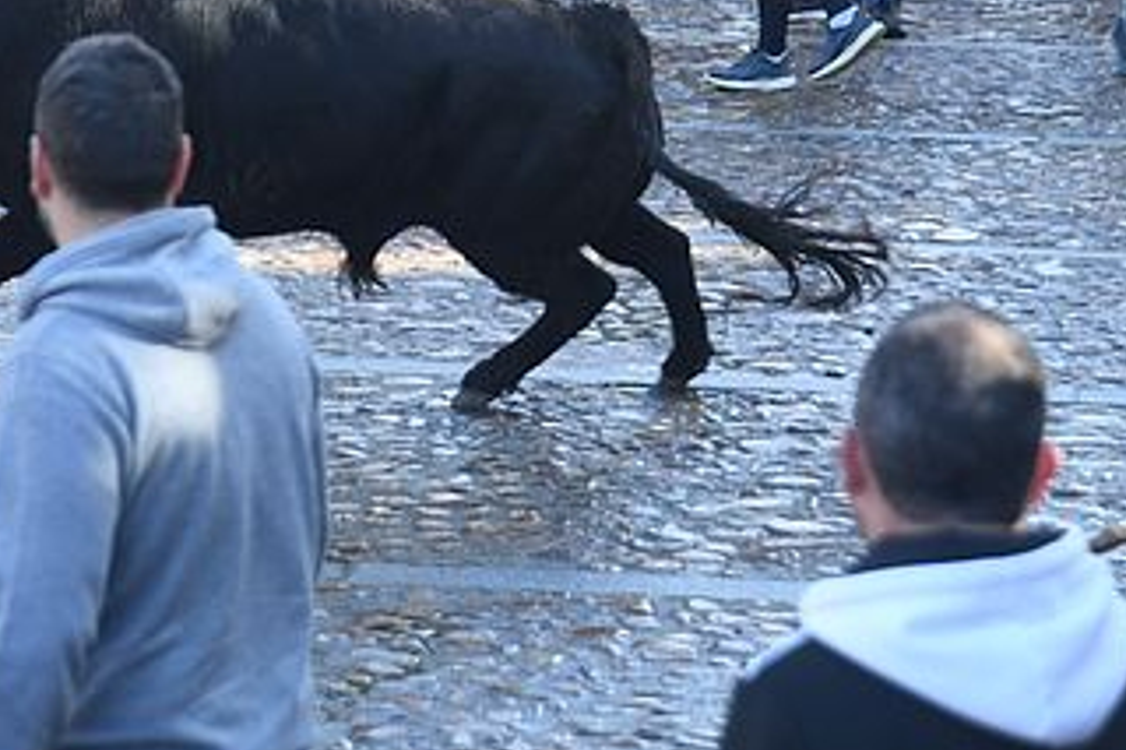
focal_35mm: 226
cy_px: -167
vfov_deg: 6.0
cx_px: 440
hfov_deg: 9.1
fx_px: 7065
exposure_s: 1/320
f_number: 5.6
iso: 500
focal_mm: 85
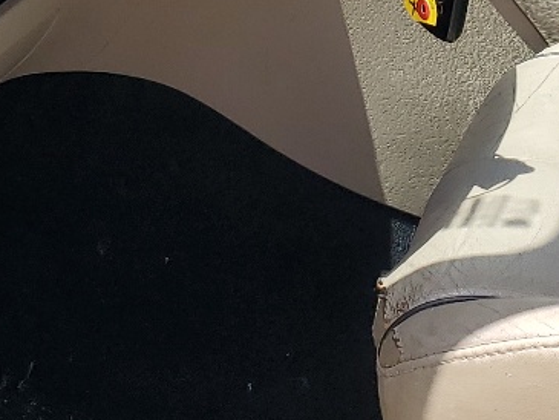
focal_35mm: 114
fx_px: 1842
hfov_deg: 17.1
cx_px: 433
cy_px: -26
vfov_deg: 12.8
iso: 50
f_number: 1.5
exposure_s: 1/1667
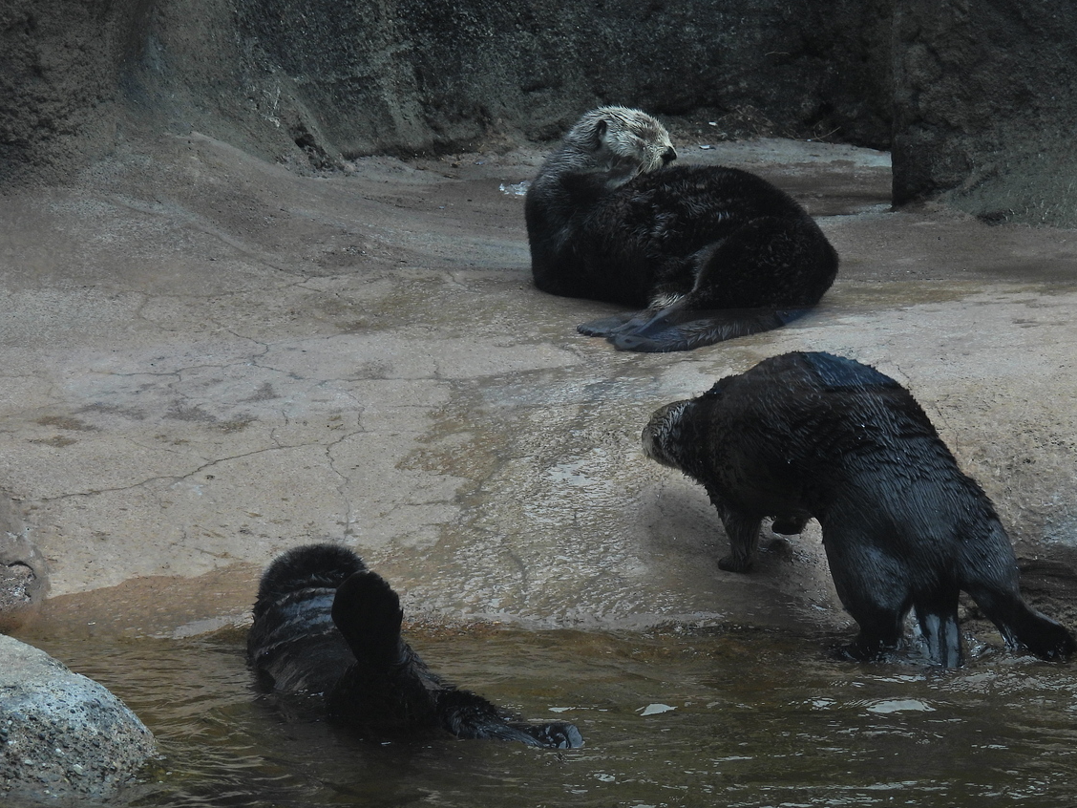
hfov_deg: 9.4
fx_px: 6534
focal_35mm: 210
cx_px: 590
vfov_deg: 7.1
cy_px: 440
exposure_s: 1/500
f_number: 4.5
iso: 100
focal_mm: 33
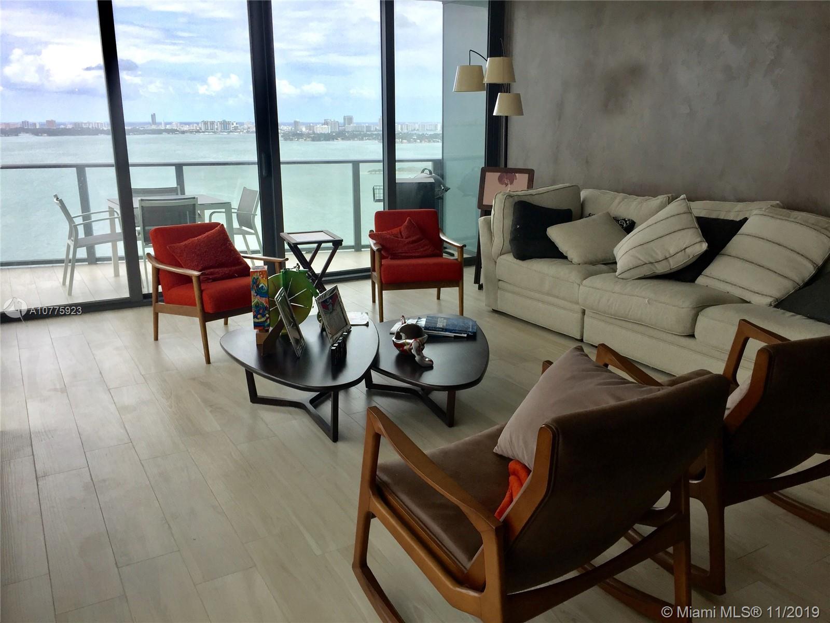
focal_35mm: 29
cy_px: 312
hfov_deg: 61.7
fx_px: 695
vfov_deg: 48.2
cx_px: 415
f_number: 2.2
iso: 32
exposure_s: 1/542
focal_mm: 4.15
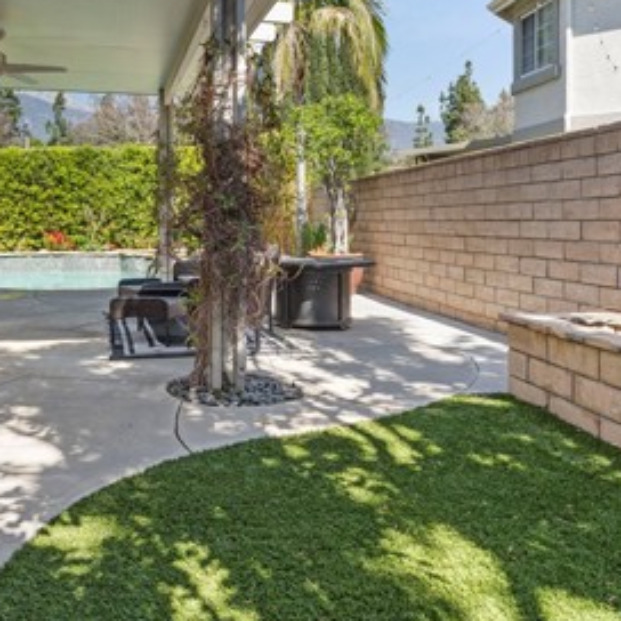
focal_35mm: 32
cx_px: 171
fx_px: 649
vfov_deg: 50.6
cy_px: 234
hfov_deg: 49.5
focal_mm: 16
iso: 100
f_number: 8
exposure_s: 1/100
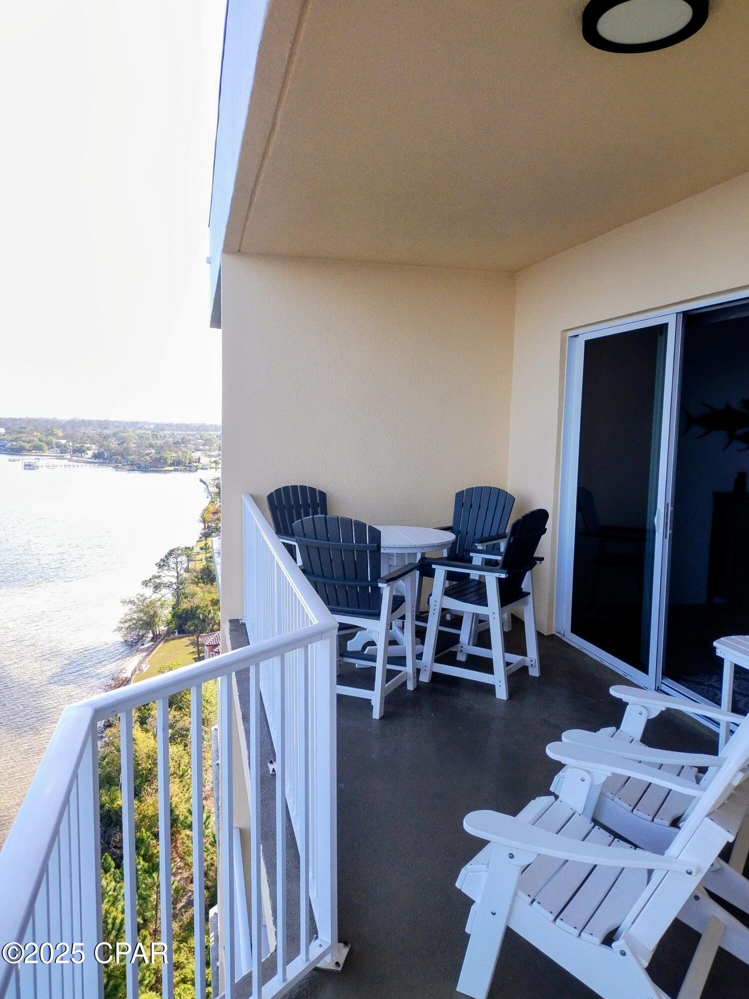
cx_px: 374
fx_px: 722
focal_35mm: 25
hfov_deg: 54.9
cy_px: 500
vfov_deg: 69.4
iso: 100
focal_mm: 4.71
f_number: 1.7
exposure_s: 1/870
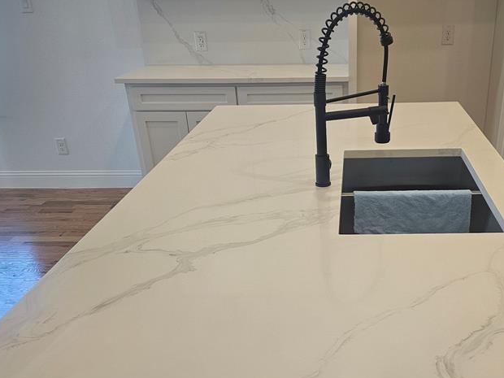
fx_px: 553
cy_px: 298
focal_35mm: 38
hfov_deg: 48.2
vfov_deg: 36.5
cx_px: 332
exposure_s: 1/120
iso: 100
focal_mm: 6.3
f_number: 1.7
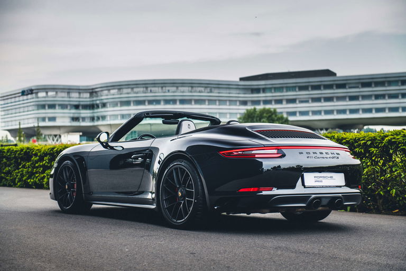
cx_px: 203
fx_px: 699
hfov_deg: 32.4
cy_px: 136
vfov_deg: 21.9
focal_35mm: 62
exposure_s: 1/400
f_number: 3.5
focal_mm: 62
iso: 400
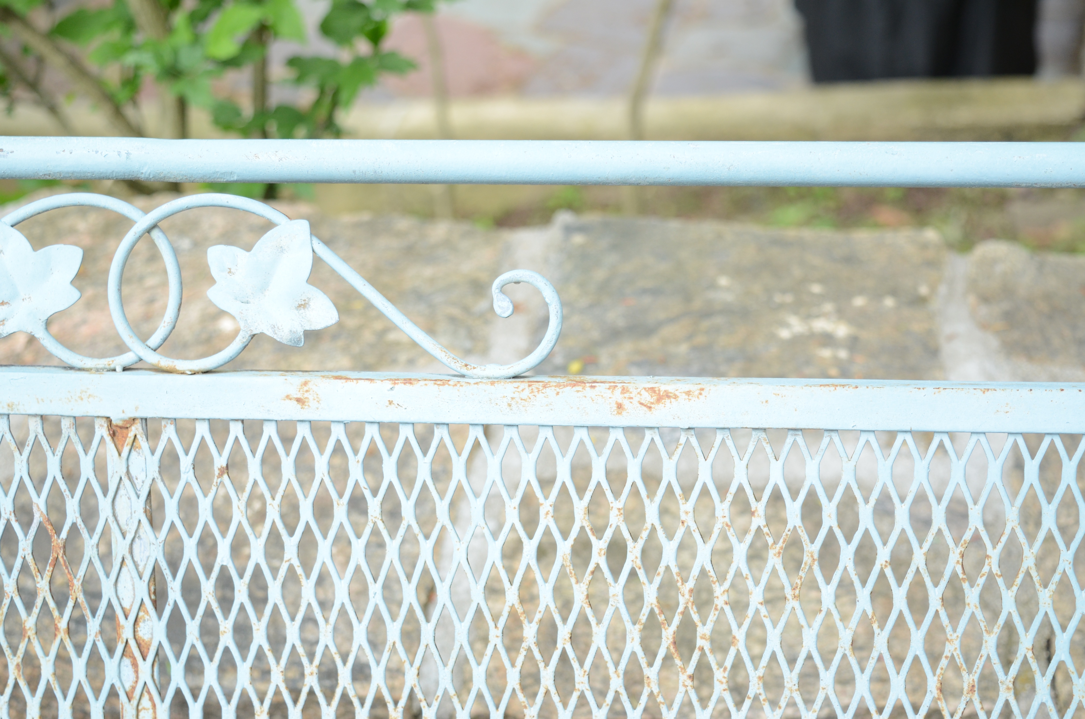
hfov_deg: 29.3
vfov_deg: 19.6
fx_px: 2075
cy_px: 360
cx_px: 542
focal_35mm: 69
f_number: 5.6
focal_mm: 46
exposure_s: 1/160
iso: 500
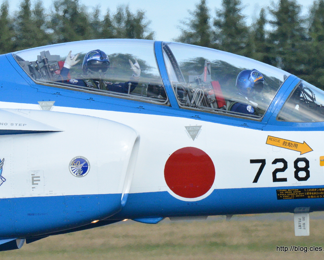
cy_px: 130
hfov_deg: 4.3
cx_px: 144
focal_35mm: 452
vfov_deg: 3.4
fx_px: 4335
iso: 3200
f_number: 11
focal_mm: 400
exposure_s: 1/3200
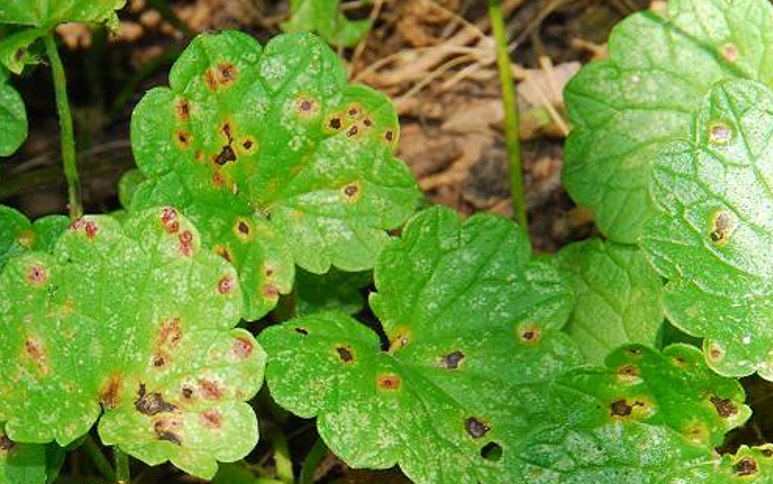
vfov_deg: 2.6
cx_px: 131
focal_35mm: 513
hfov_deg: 4.1
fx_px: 10813
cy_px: 351
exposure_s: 1/40
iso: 400
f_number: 20
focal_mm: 200
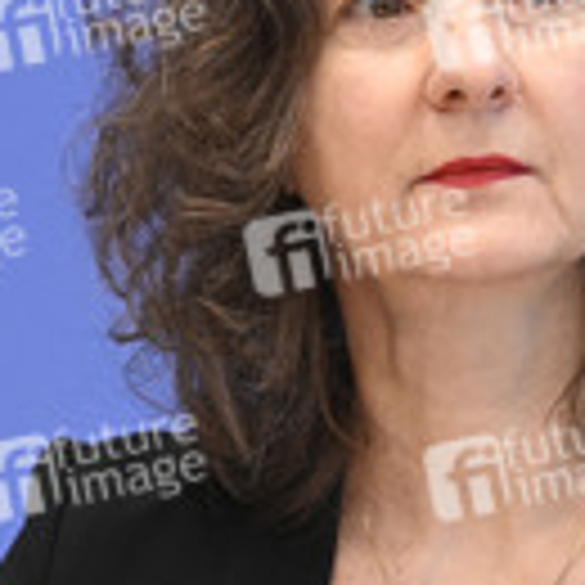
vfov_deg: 5.4
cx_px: 421
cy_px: 356
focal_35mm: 325
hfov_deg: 5.4
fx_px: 6214
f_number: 6.3
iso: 5000
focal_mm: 110
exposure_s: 1/400
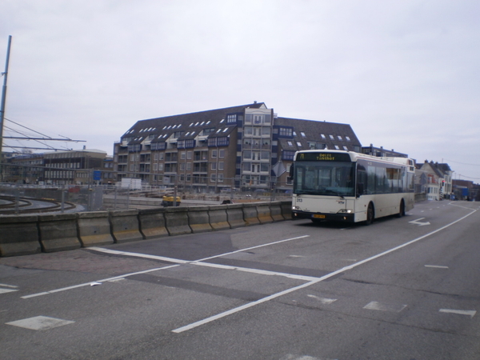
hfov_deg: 51.4
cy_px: 180
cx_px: 240
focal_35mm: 36
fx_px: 499
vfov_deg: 39.7
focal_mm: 6.3
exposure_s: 1/100
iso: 100
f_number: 4.6
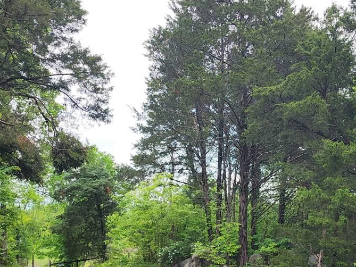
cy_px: 206
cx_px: 208
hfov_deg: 42.8
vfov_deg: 32.2
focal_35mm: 44
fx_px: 453
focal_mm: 6.4
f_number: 1.8
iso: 12
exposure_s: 1/171
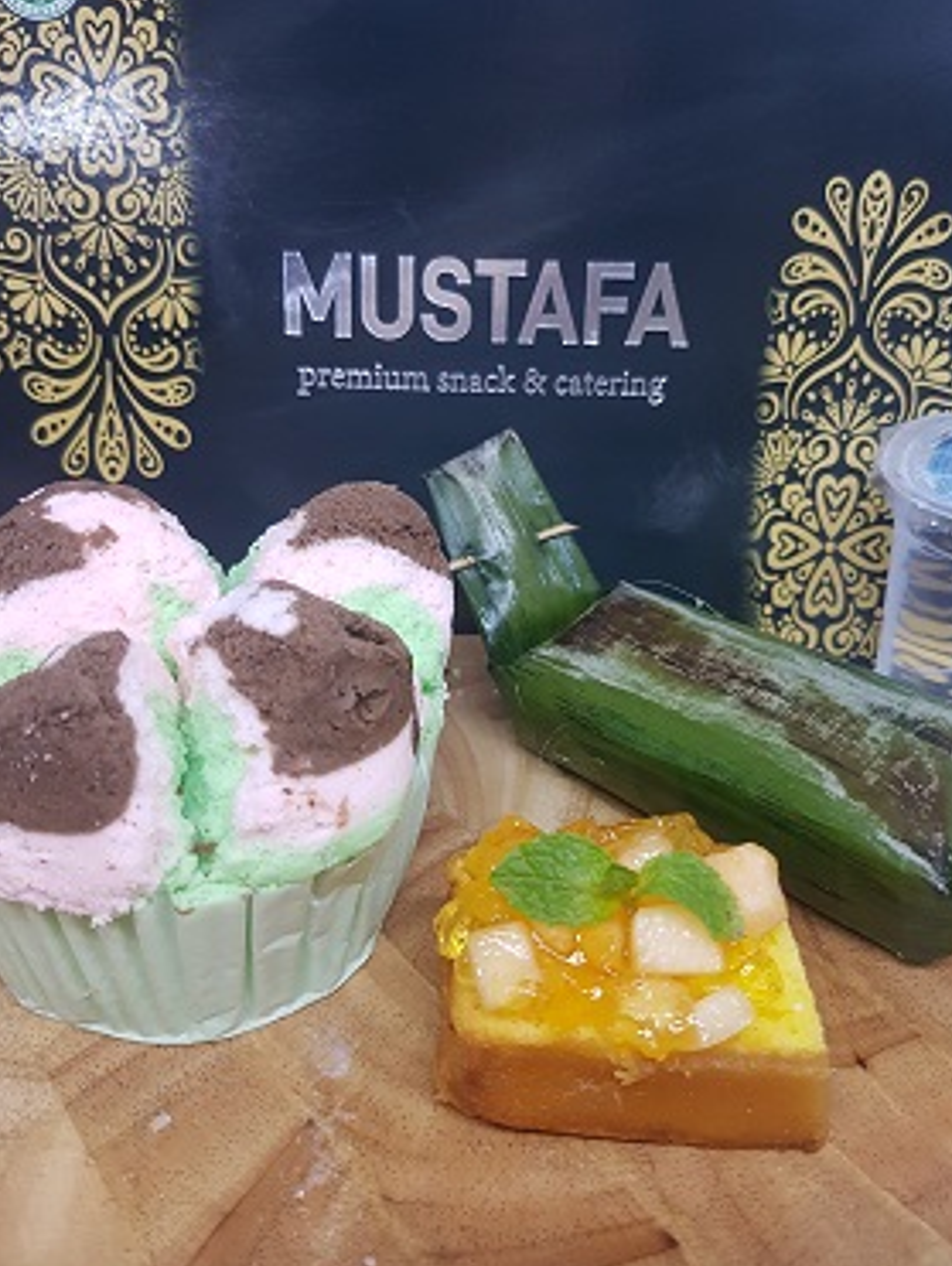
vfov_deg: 63.4
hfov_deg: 49.8
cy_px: 621
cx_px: 505
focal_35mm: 28
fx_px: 1025
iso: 100
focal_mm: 4.2
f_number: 1.7
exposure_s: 1/50
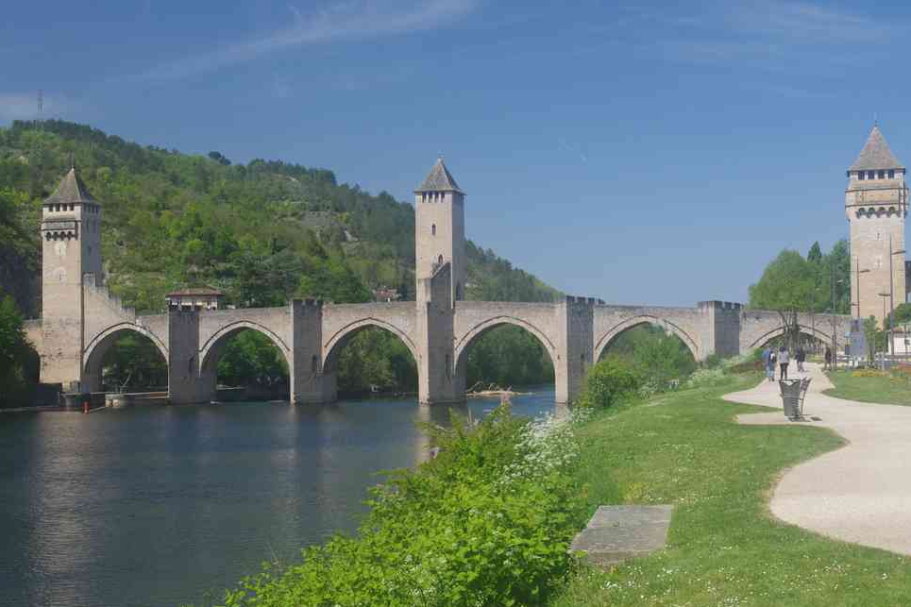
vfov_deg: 23.0
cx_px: 440
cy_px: 313
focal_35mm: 59
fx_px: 1493
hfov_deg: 33.9
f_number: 11
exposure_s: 1/125
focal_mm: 38
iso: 200
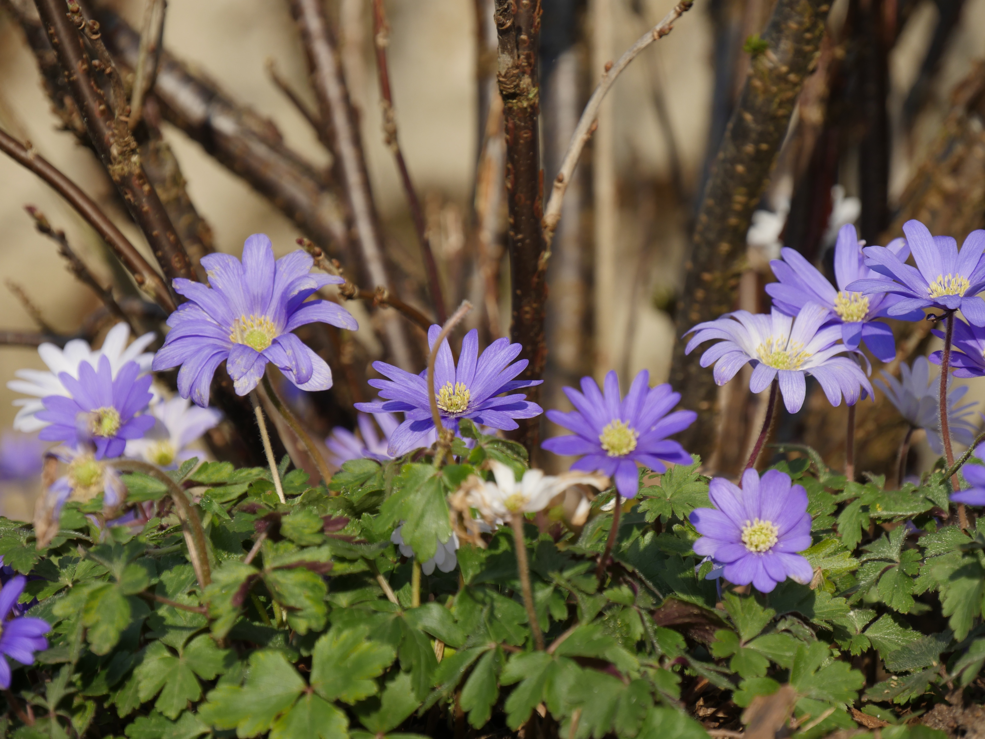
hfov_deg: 9.1
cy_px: 370
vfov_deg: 6.8
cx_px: 492
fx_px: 6203
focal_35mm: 218
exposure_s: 1/500
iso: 200
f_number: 6.3
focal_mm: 109
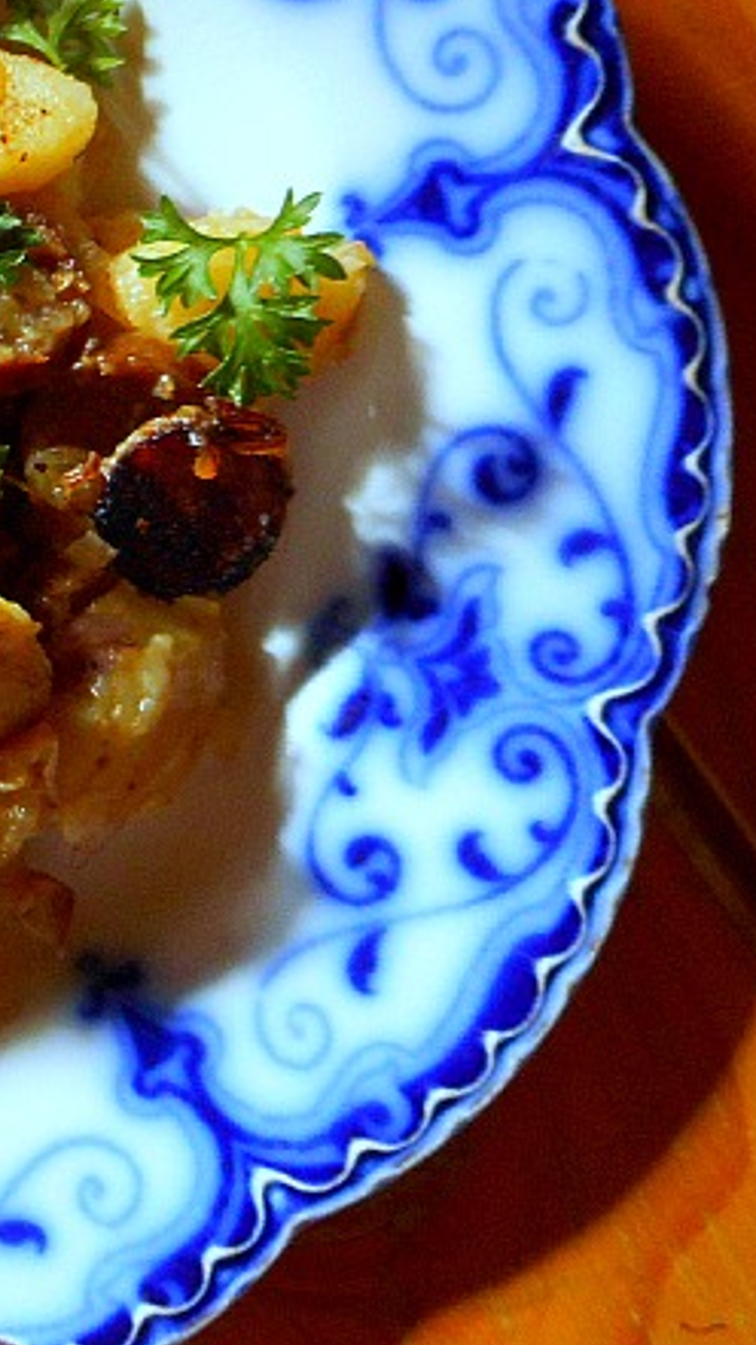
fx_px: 2994
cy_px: 439
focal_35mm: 84
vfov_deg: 25.2
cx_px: -259
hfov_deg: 13.8
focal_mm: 6
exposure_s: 1/30
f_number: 4.2
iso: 250
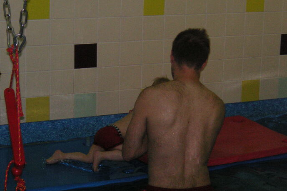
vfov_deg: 13.8
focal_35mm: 99
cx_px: 127
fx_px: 789
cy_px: 94
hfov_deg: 20.6
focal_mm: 13.6
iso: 160
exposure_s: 1/90
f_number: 4.6
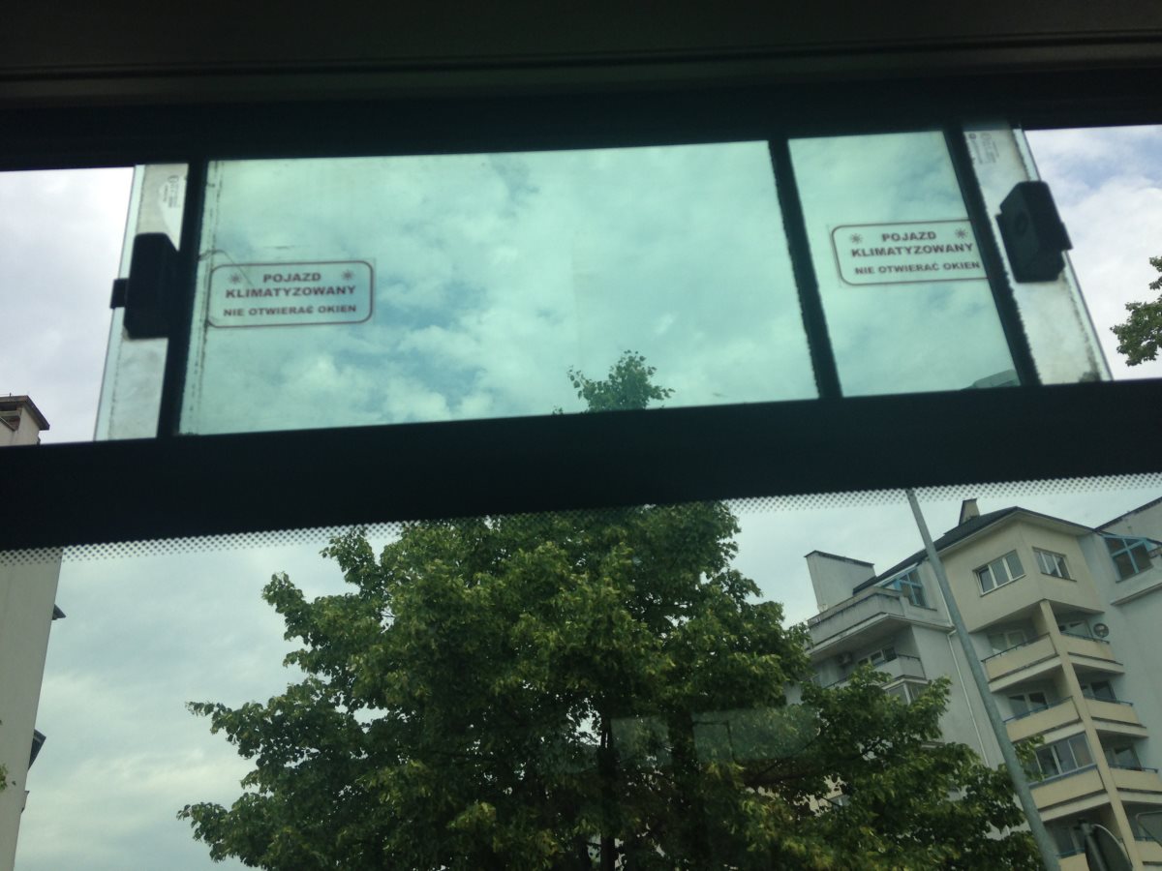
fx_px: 1108
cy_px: 436
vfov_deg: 42.9
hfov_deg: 55.4
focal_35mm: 33
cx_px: 581
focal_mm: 4.12
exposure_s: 1/1550
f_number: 2.4
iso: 50
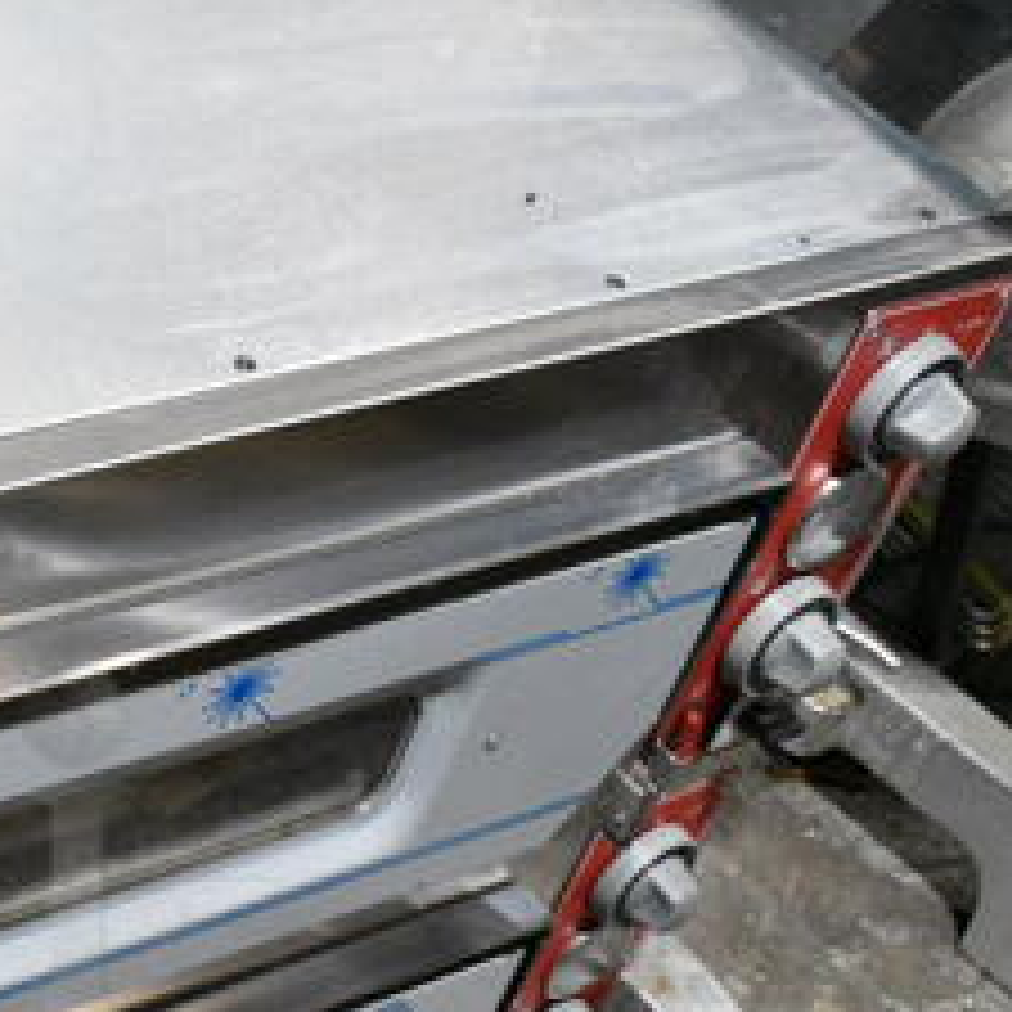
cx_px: -189
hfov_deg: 19.7
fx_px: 2745
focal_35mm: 83
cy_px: 895
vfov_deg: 20.5
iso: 6400
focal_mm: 24
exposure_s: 1/250
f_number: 8
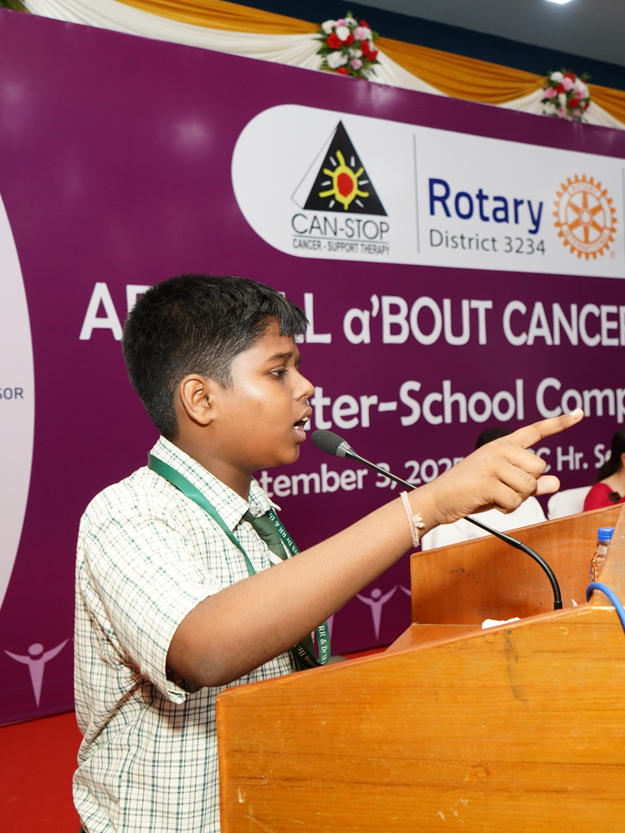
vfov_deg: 44.8
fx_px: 1011
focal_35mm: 42
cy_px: 416
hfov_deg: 33.2
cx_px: 513
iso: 2000
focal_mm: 29
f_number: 5.6
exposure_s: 1/160
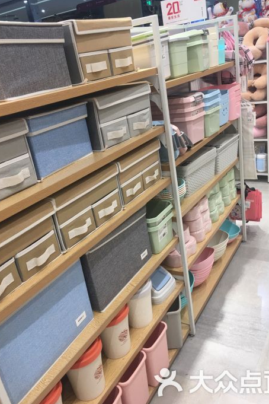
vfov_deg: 60.3
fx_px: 347
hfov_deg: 42.3
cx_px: 147
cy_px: 205
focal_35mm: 31
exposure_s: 1/33
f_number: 2.2
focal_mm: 4.15
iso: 32
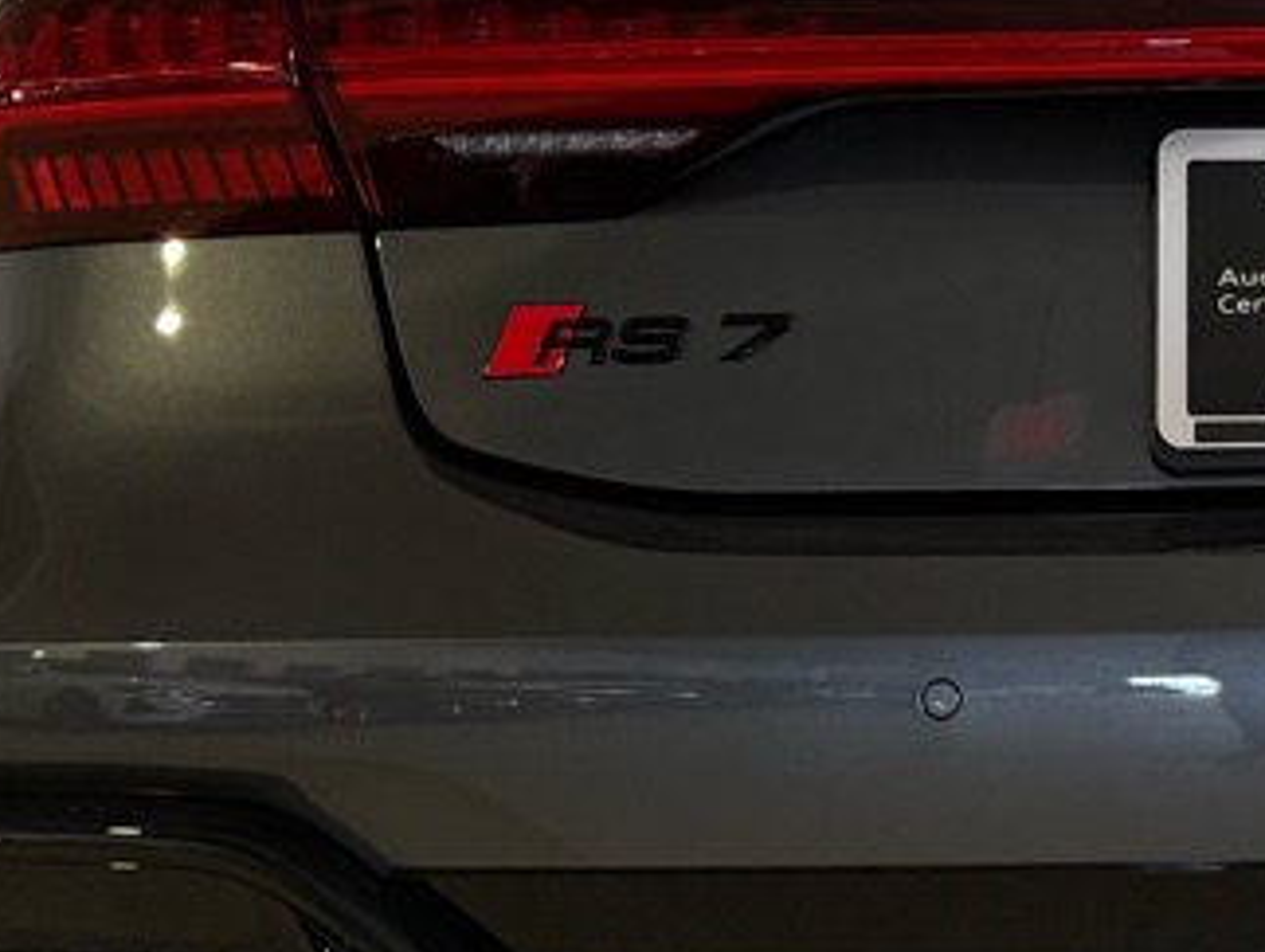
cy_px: 306
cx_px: 1316
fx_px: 3476
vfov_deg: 15.6
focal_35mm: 95
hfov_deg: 19.9
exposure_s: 1/120
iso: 200
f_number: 1.78
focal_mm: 6.76
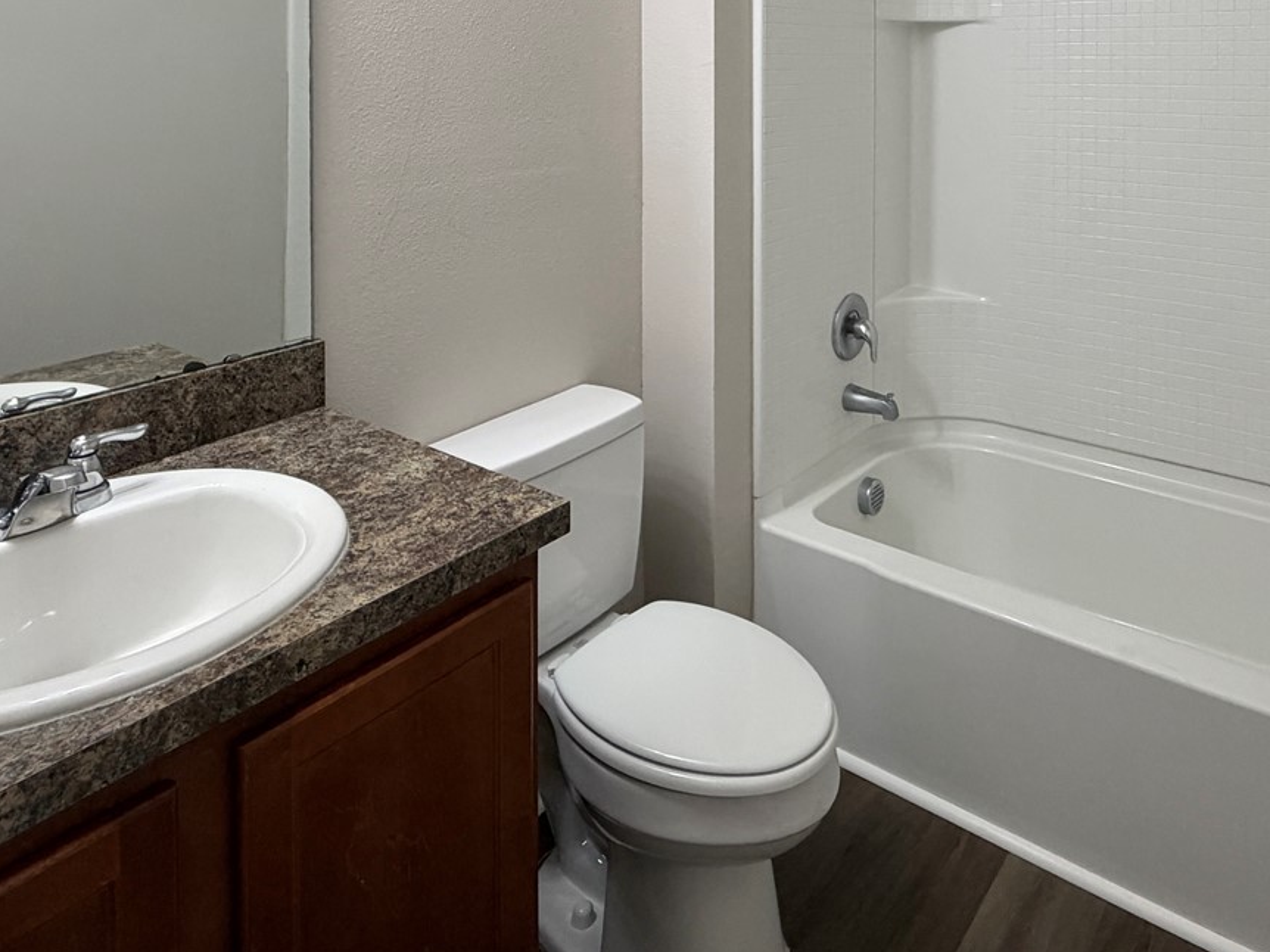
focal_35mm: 26
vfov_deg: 47.3
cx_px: 799
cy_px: 83
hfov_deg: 66.2
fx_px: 954
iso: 200
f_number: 2.2
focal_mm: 2.22
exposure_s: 1/120
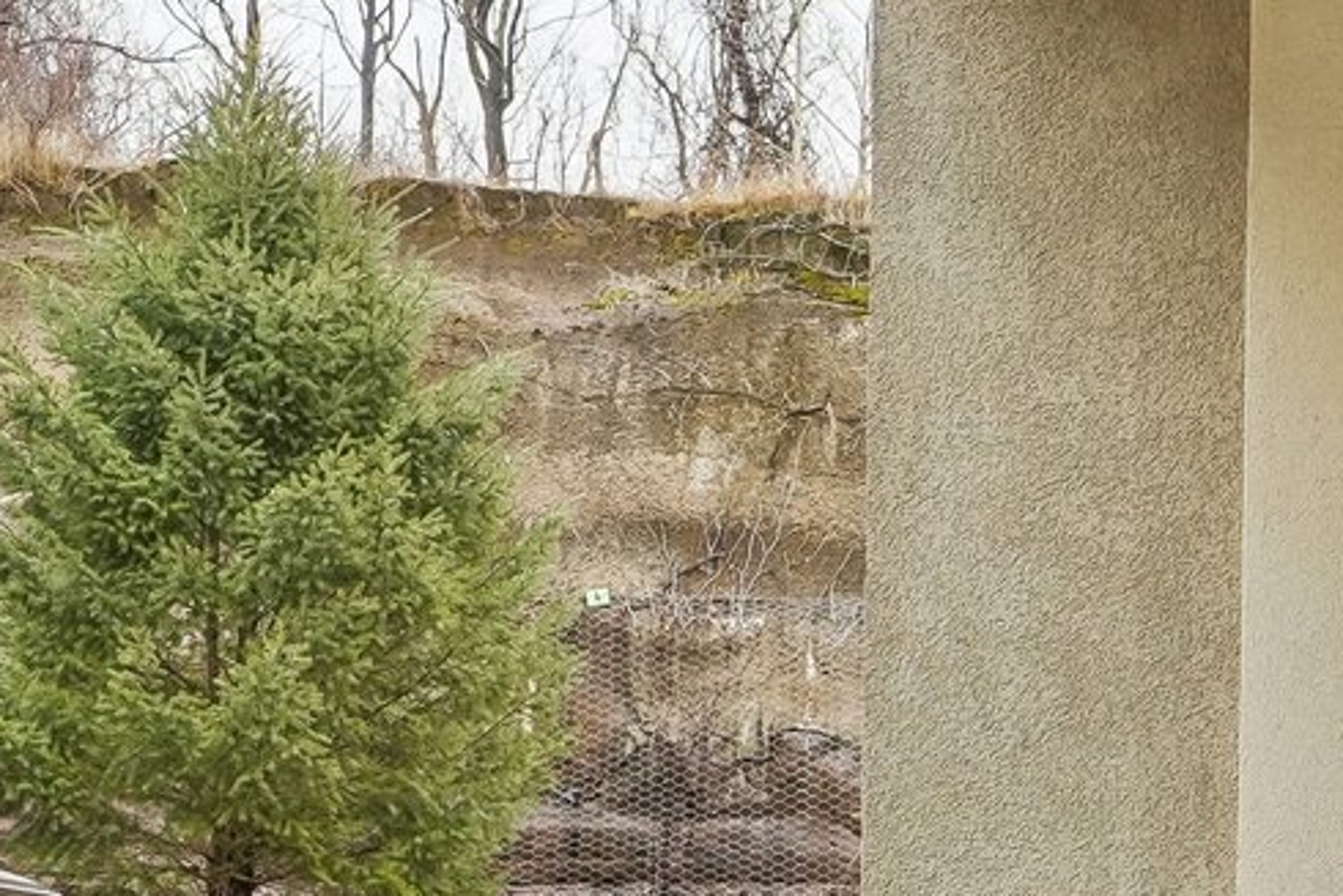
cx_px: 1724
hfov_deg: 24.9
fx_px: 2649
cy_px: 1232
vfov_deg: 17.7
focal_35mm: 71
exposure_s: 1/60
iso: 400
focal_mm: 17
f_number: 8
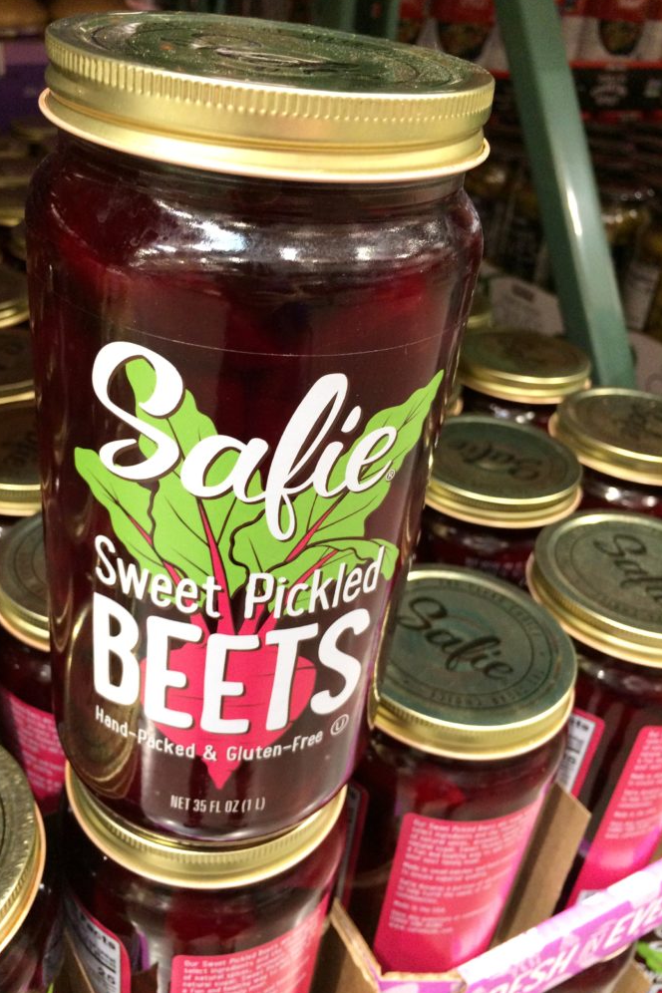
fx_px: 855
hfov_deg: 42.2
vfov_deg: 60.3
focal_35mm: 31
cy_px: 496
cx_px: 282
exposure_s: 1/30
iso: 250
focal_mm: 4.15
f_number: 2.2
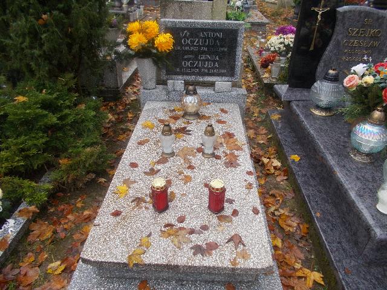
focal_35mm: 26
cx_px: 194
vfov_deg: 53.1
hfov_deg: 67.3
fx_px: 291
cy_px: 145
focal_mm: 4.6
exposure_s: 1/60
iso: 80
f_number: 3.2
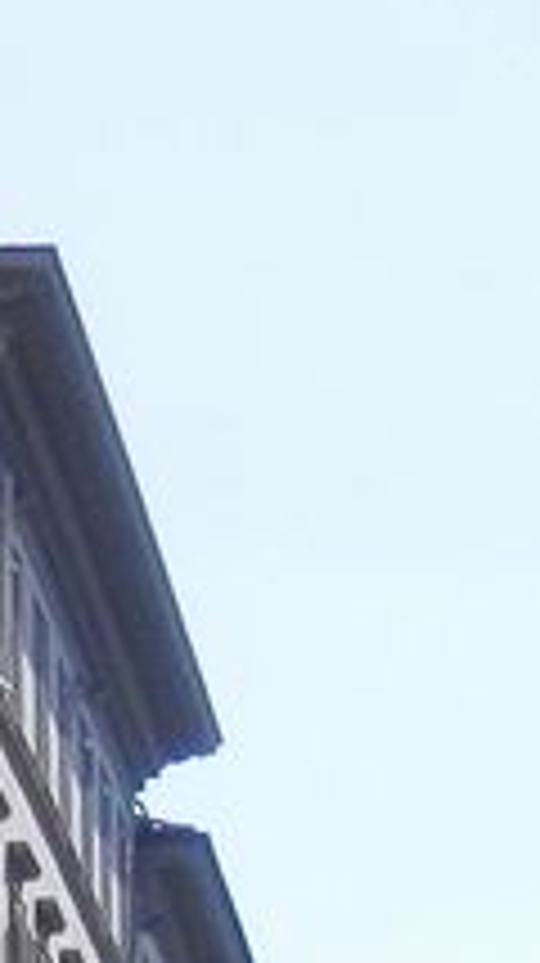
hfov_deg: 3.0
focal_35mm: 400
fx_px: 10206
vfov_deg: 5.4
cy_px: 1161
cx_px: -909
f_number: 4
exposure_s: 1/640
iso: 80
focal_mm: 8.9
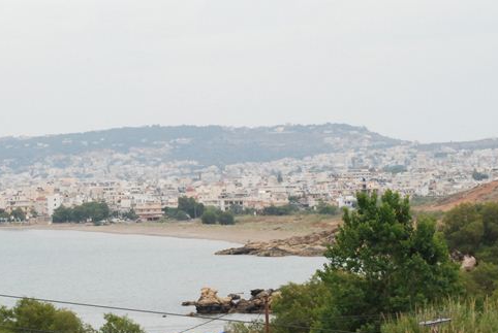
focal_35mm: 154
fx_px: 2133
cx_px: 64
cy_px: 178
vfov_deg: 8.9
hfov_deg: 13.2
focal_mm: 55
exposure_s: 1/640
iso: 800
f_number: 13
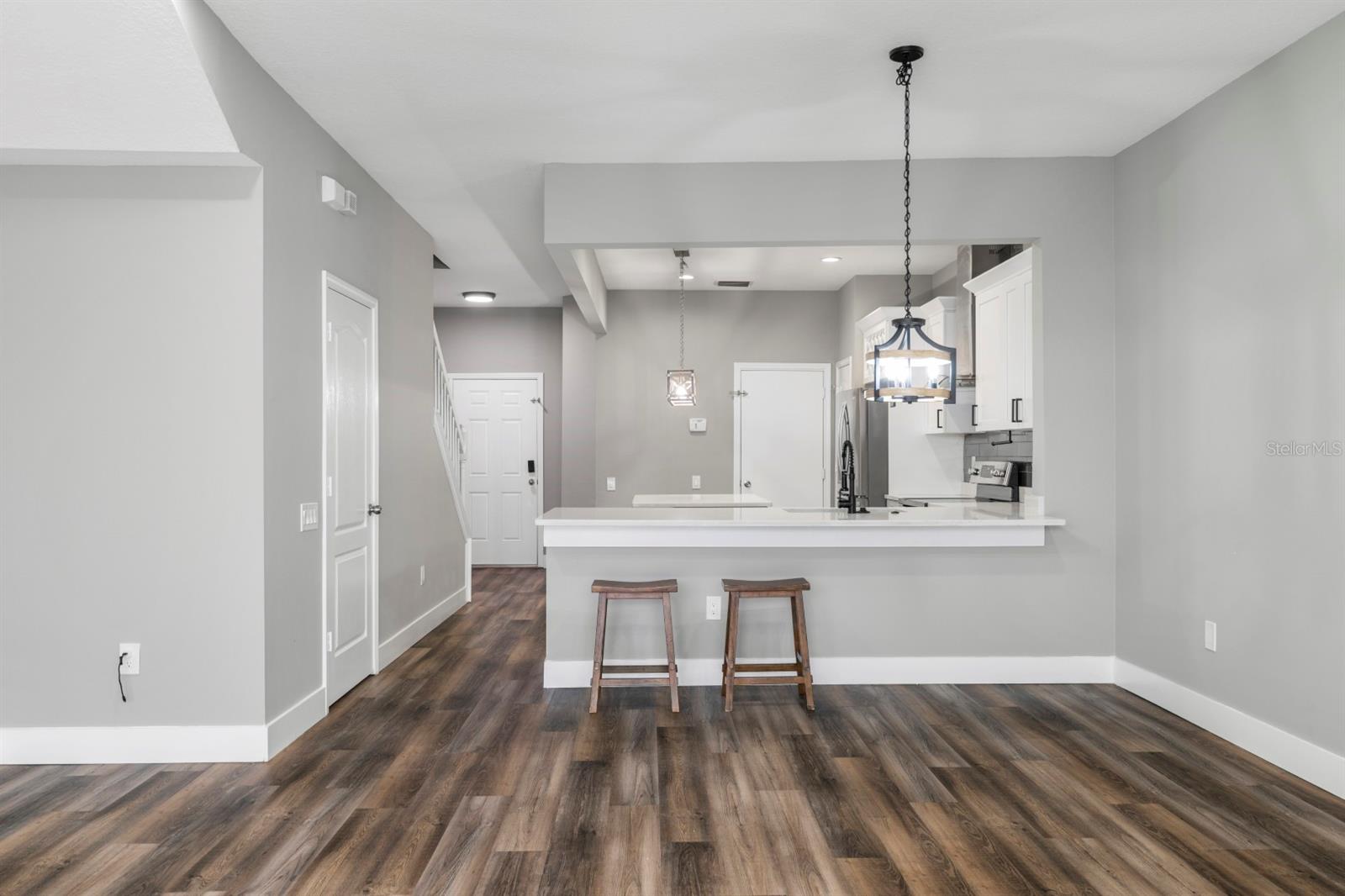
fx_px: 1046
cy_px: 448
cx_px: 672
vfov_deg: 46.4
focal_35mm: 28
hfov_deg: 65.5
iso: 250
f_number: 8
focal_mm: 28
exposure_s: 1/2
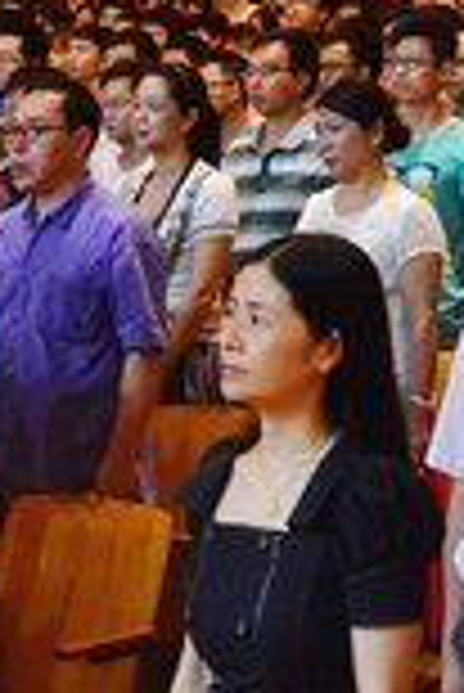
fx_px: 2469
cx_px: 644
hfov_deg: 10.4
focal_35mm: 128
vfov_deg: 15.3
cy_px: -169
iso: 1000
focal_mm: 22
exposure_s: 1/25
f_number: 3.8
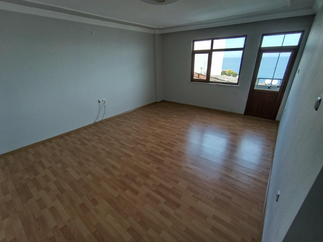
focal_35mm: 16
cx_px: 162
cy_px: 121
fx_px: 149
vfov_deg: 78.1
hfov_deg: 94.5
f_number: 2.2
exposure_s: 1/99.9
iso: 160
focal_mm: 1.65
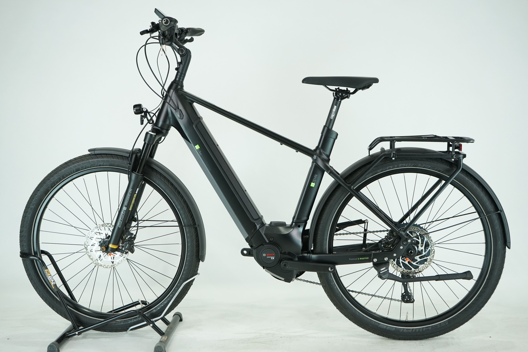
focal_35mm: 49
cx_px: 264
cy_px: 176
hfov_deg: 40.3
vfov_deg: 27.5
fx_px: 719
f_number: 5.6
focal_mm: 49
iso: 1600
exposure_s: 1/200
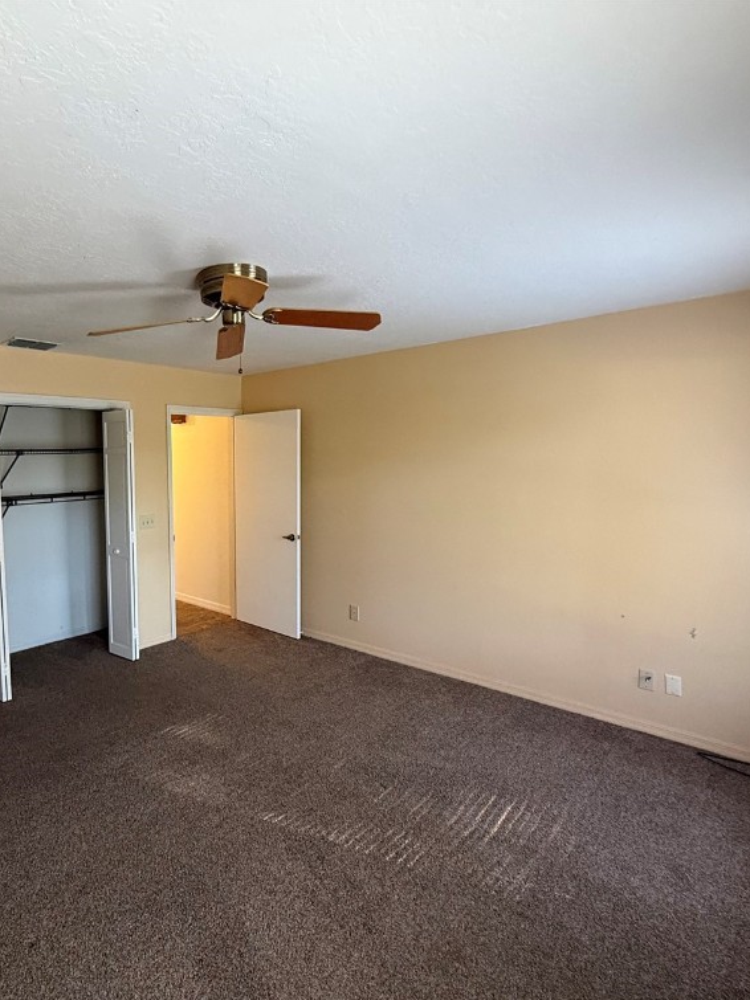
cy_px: 507
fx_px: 549
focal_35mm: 19
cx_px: 207
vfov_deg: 84.7
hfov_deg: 65.3
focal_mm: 2.22
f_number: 2.2
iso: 500
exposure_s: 1/60
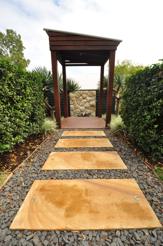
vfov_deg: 100.5
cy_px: 123
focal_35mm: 15
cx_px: 82
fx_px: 102
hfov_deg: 77.2
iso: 200
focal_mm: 10
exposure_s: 1/250
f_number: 5.6
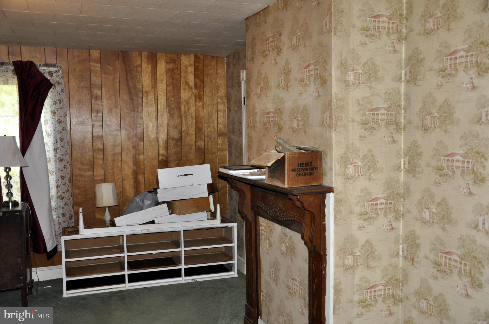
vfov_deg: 39.9
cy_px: 162
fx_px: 448
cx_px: 244
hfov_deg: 57.3
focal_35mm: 33
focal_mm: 22
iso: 800
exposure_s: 1/60
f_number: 3.8
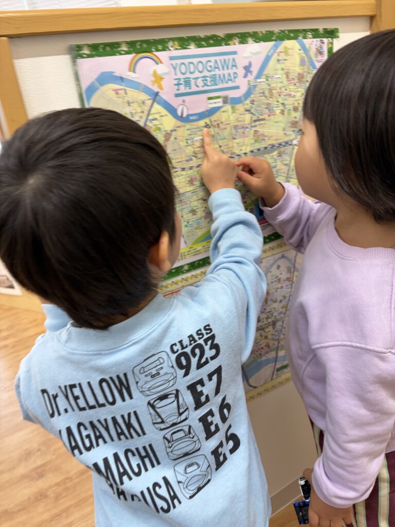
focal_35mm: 26
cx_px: 198
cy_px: 264
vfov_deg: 67.3
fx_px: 396
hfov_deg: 53.1
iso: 100
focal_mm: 5.96
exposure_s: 1/122
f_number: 1.6
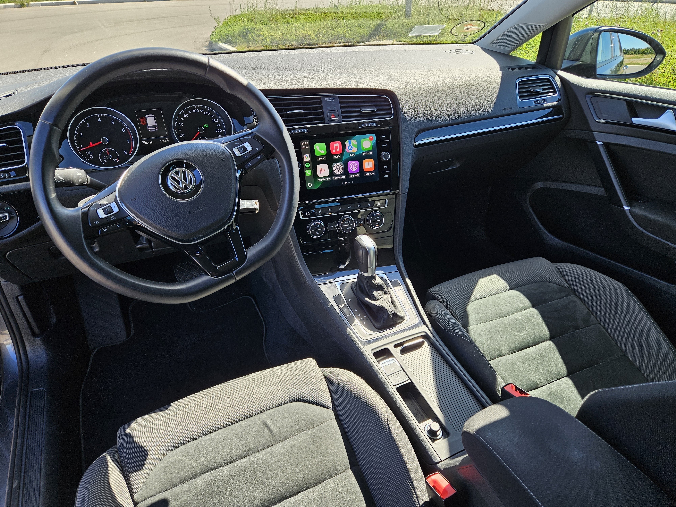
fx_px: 449
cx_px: 338
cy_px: 254
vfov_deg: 58.9
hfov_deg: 73.9
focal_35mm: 23
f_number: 1.8
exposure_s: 1/212
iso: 25
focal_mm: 5.4
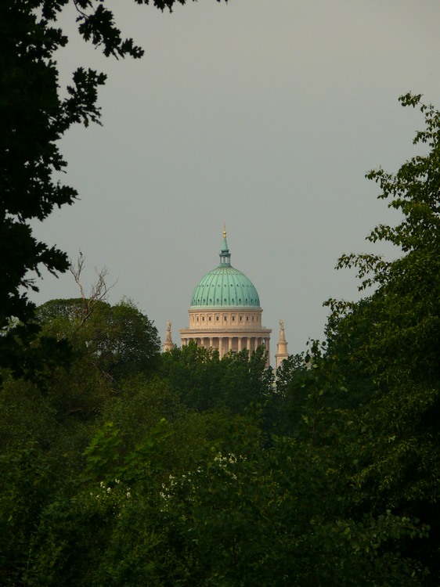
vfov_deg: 6.1
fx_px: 5494
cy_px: 294
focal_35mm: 324
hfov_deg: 4.6
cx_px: 220
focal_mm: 68.4
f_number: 5.6
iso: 100
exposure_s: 1/200
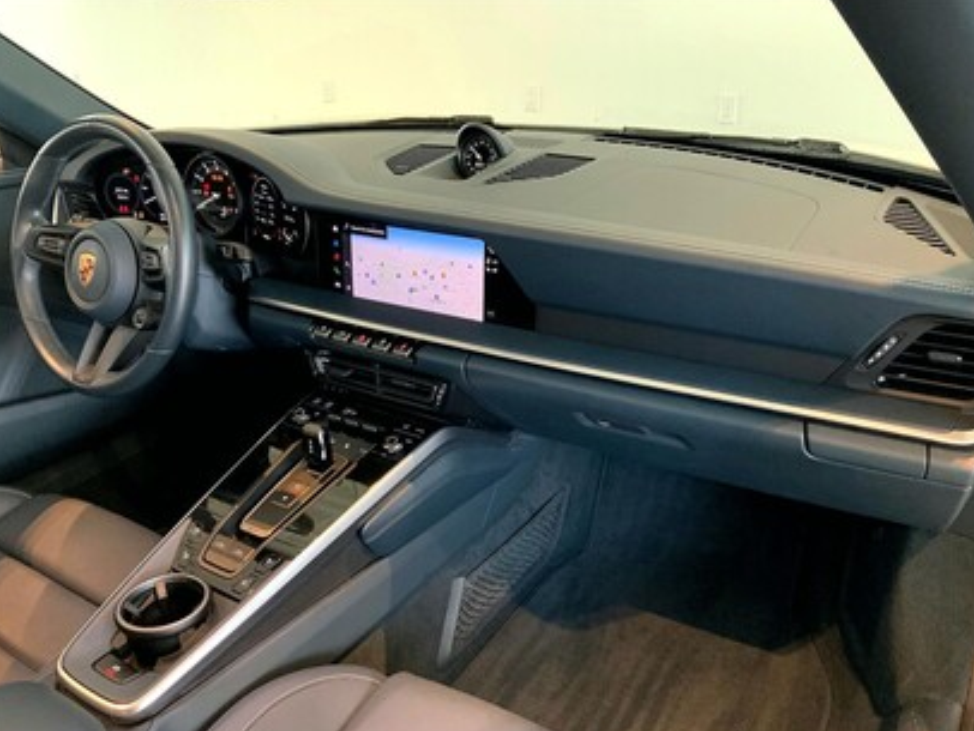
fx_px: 845
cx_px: 489
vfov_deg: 46.8
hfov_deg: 59.9
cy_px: 368
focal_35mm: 30
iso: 250
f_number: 1.8
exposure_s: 1/40
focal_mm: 3
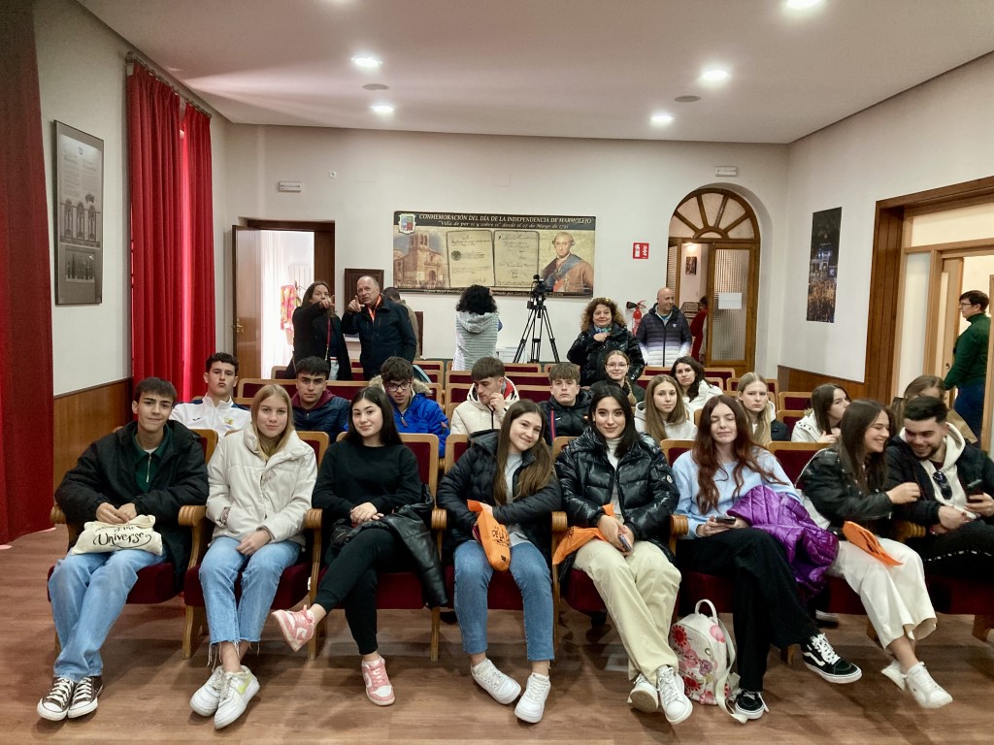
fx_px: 804
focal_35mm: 28
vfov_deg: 49.7
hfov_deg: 63.4
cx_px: 497
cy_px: 372
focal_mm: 3.99
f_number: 1.8
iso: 320
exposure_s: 1/60
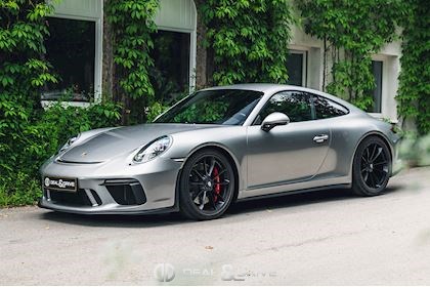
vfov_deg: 35.1
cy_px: 144
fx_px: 454
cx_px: 215
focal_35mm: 38
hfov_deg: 50.7
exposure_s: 1/160
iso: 100
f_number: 2.8
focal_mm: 38
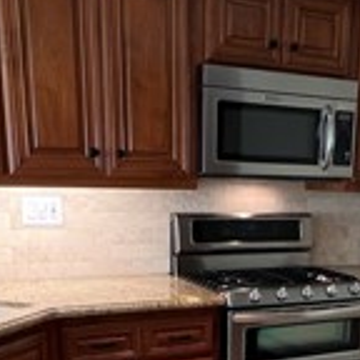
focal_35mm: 51
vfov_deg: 30.8
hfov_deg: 33.0
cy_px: 368
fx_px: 600
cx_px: 248
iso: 125
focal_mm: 1.57
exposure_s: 1/60
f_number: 1.8
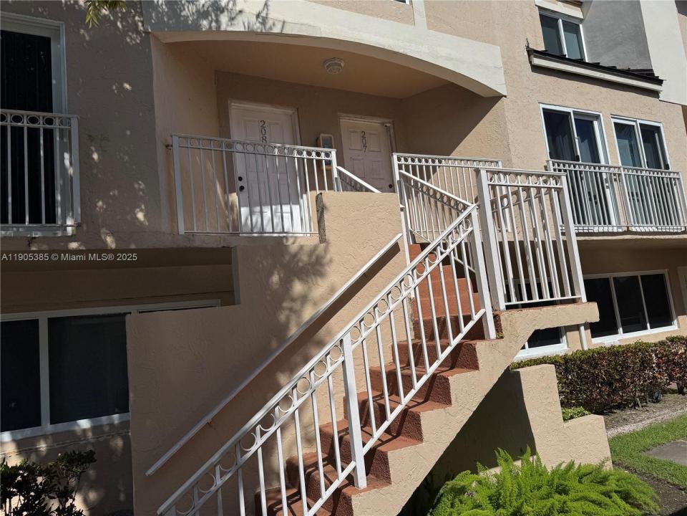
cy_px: 258
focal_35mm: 24
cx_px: 344
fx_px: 476
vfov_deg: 56.8
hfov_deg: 71.6
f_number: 1.78
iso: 80
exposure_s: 1/7937
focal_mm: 6.76
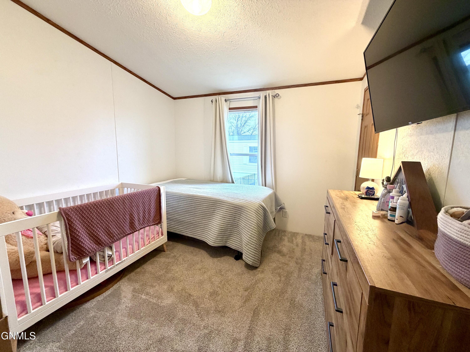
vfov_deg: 85.7
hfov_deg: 102.1
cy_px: 176
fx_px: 190
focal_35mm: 14
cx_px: 235
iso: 250
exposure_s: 1/60
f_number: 2.2
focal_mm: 2.22
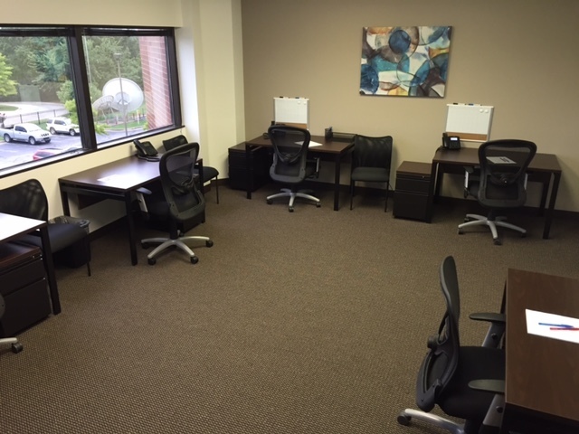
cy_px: 217
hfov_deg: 61.7
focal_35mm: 29
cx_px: 290
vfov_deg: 48.2
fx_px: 485
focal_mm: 4.15
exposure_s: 1/30
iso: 100
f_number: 2.2
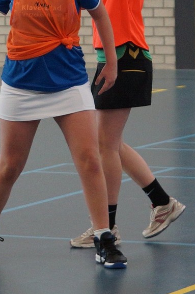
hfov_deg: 10.3
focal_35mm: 133
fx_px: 1084
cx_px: 79
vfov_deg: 15.4
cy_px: 65
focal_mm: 50
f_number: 3.2
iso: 800
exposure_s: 1/250
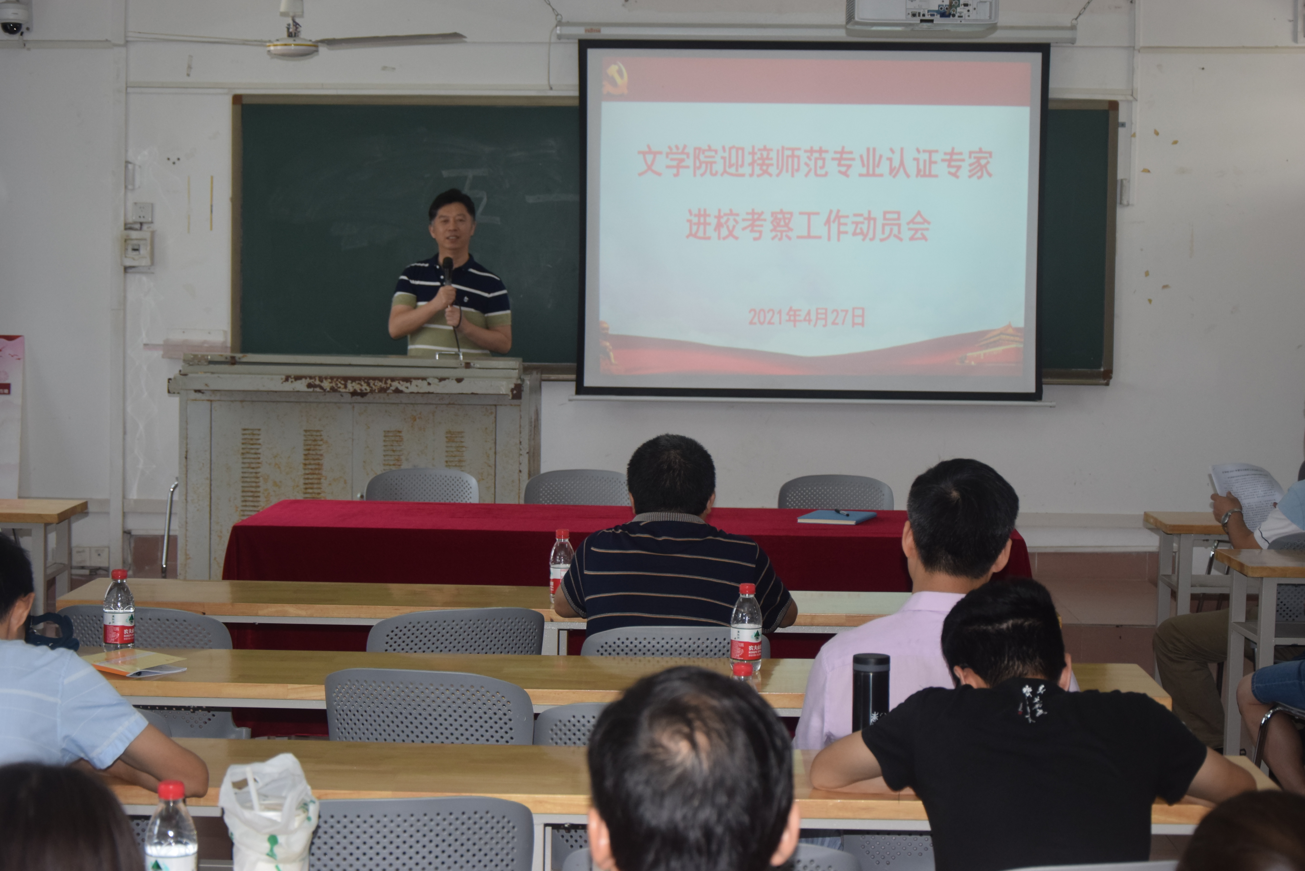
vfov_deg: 20.2
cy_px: 436
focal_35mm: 68
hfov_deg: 29.9
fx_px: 2447
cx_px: 652
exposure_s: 1/100
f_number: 5
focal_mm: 45
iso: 800
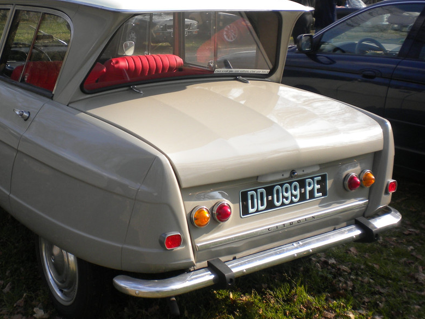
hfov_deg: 39.2
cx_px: 141
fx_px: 589
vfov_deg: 30.2
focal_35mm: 48
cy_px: 137
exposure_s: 1/312
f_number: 4.6
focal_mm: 6.3
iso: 80
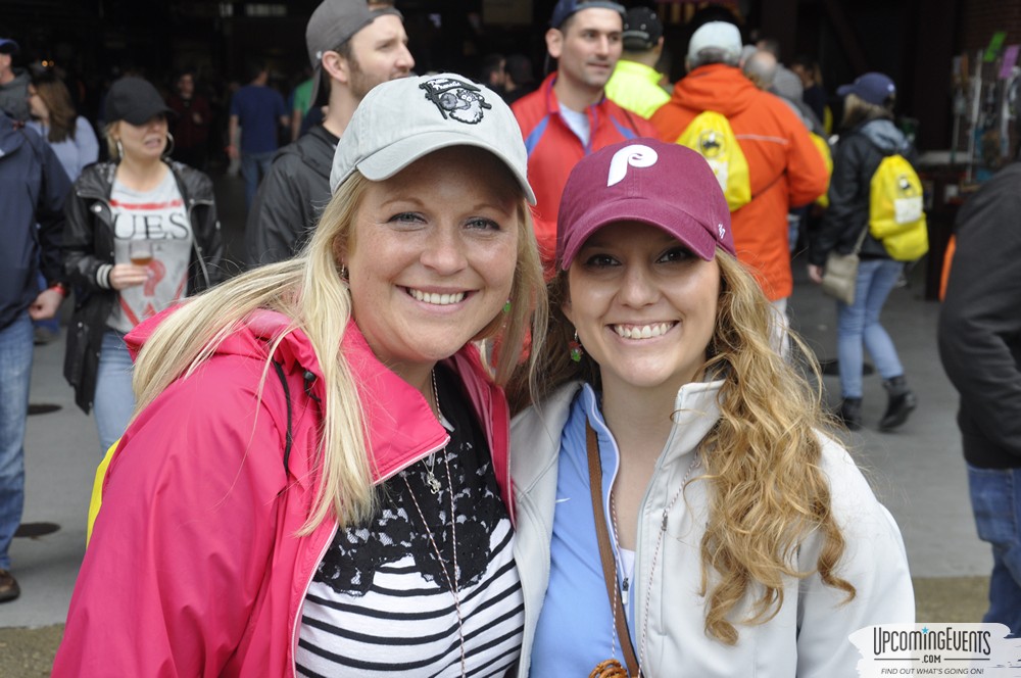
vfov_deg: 23.7
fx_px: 1614
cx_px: 510
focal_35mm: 57
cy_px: 339
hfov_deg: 35.1
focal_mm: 38
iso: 400
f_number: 9
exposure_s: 1/80
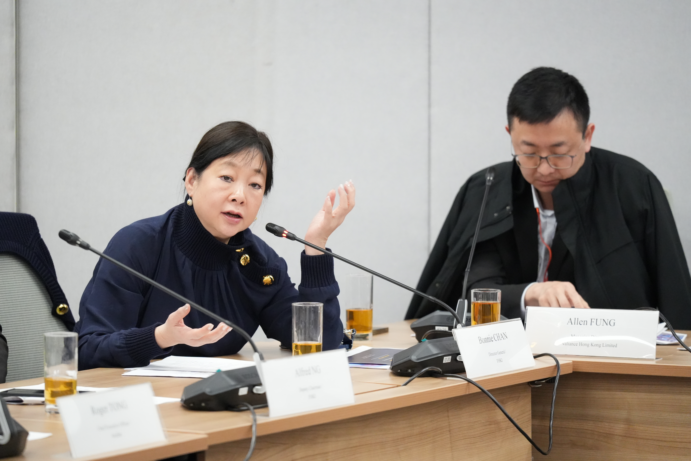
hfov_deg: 10.3
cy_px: 230
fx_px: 3839
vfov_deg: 6.9
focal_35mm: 200
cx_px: 346
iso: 10000
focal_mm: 200
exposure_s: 1/200
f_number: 4
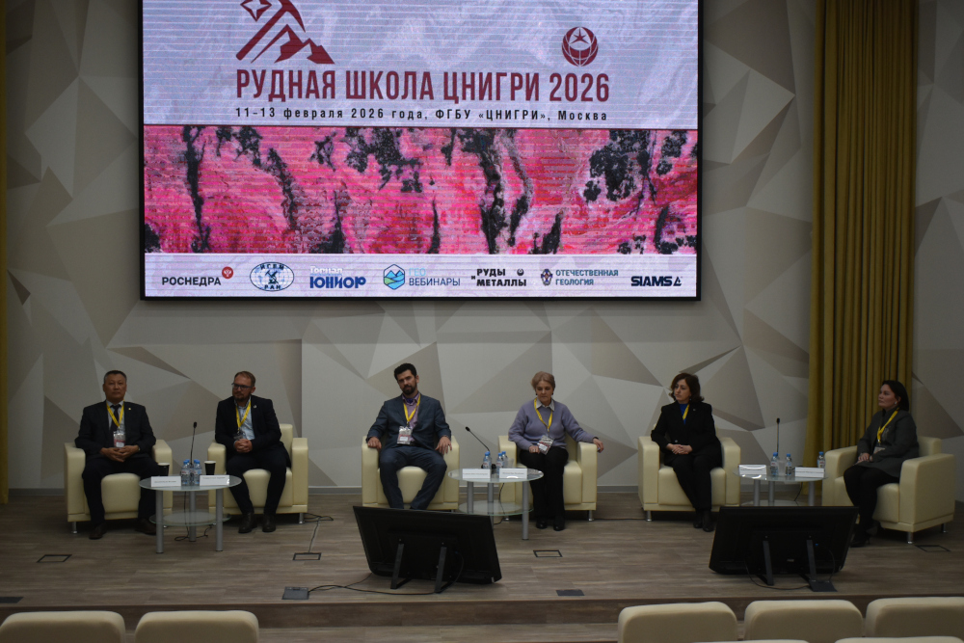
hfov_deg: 43.6
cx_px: 482
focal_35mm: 45
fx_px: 1205
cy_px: 322
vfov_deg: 29.9
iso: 800
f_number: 4.2
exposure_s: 1/200
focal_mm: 30
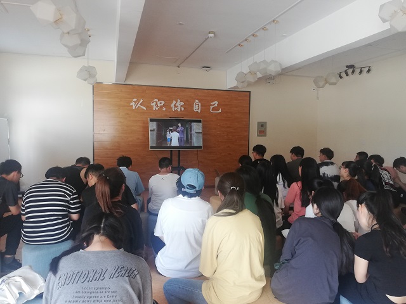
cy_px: 152
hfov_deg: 67.3
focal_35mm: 26
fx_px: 305
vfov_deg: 53.1
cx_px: 203
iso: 200
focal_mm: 3.81
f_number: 2.2
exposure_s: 1/50
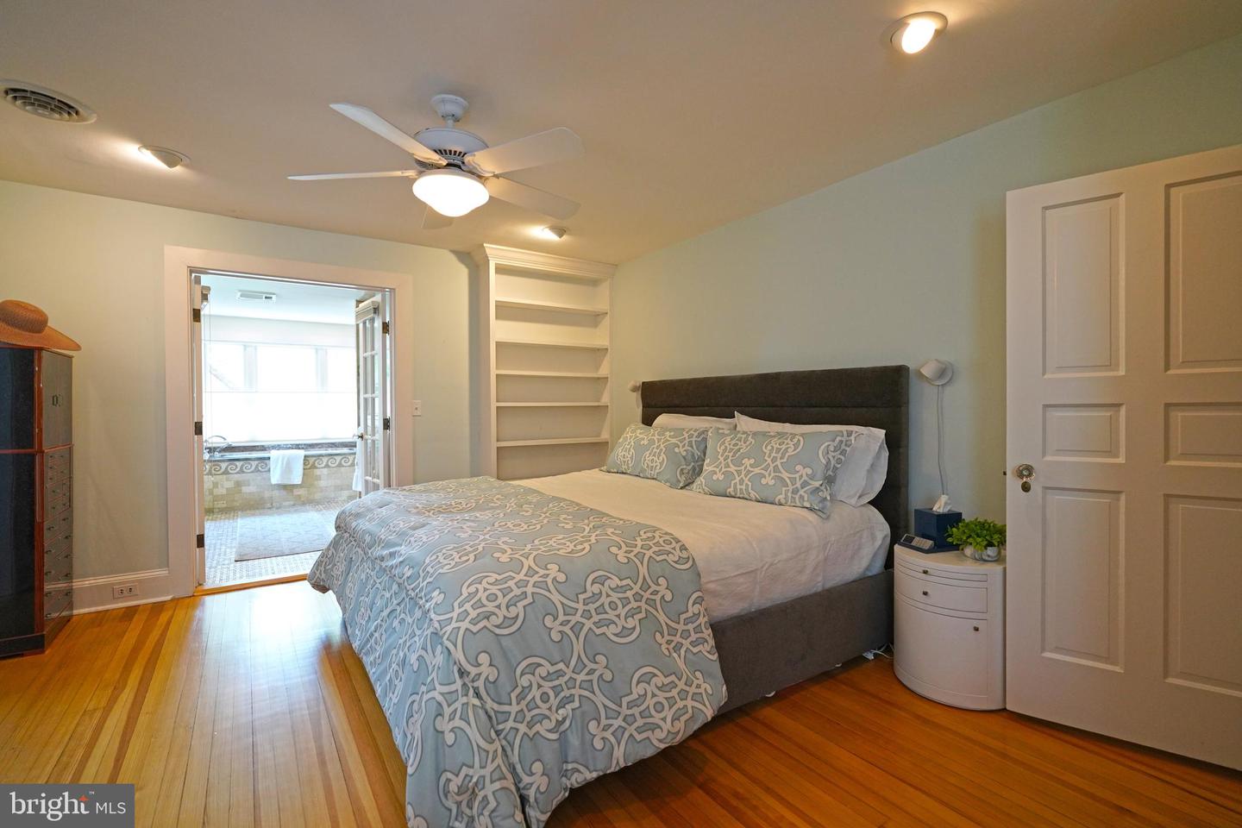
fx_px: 552
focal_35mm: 16
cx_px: 621
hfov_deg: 96.7
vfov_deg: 73.7
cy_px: 414
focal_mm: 16
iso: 1600
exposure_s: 1/160
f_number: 3.5
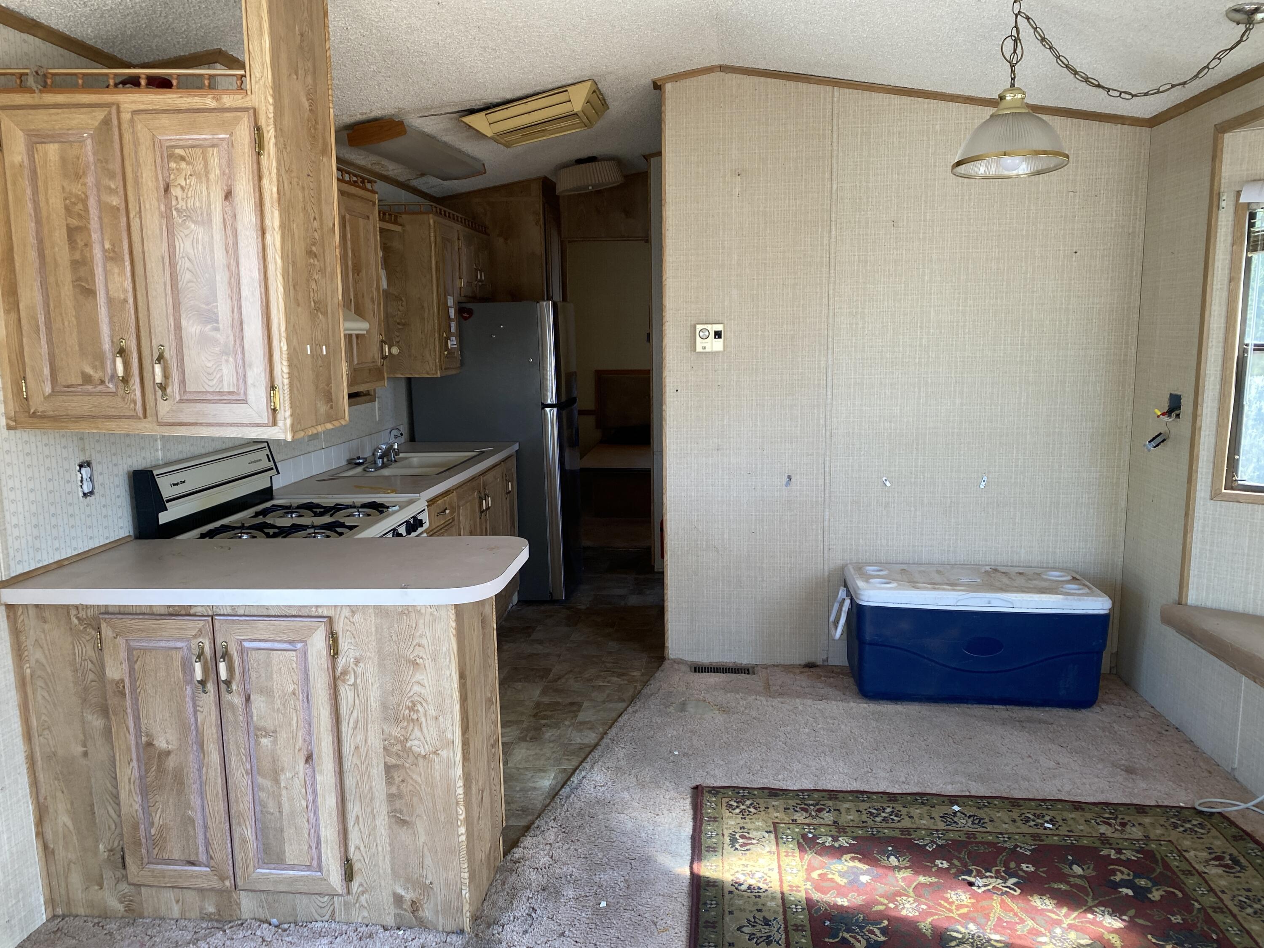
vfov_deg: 53.1
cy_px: 474
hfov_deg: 67.3
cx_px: 632
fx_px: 949
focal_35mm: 26
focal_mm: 4.25
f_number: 1.8
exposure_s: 1/121
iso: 100
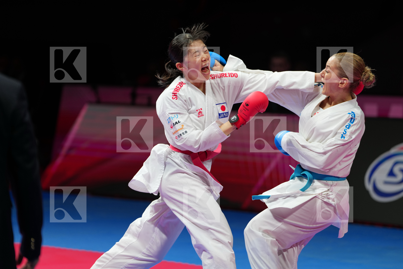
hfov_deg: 10.3
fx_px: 2238
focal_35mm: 200
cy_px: 134
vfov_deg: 6.9
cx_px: 202
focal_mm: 200
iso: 500
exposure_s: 1/1000
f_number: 2.8
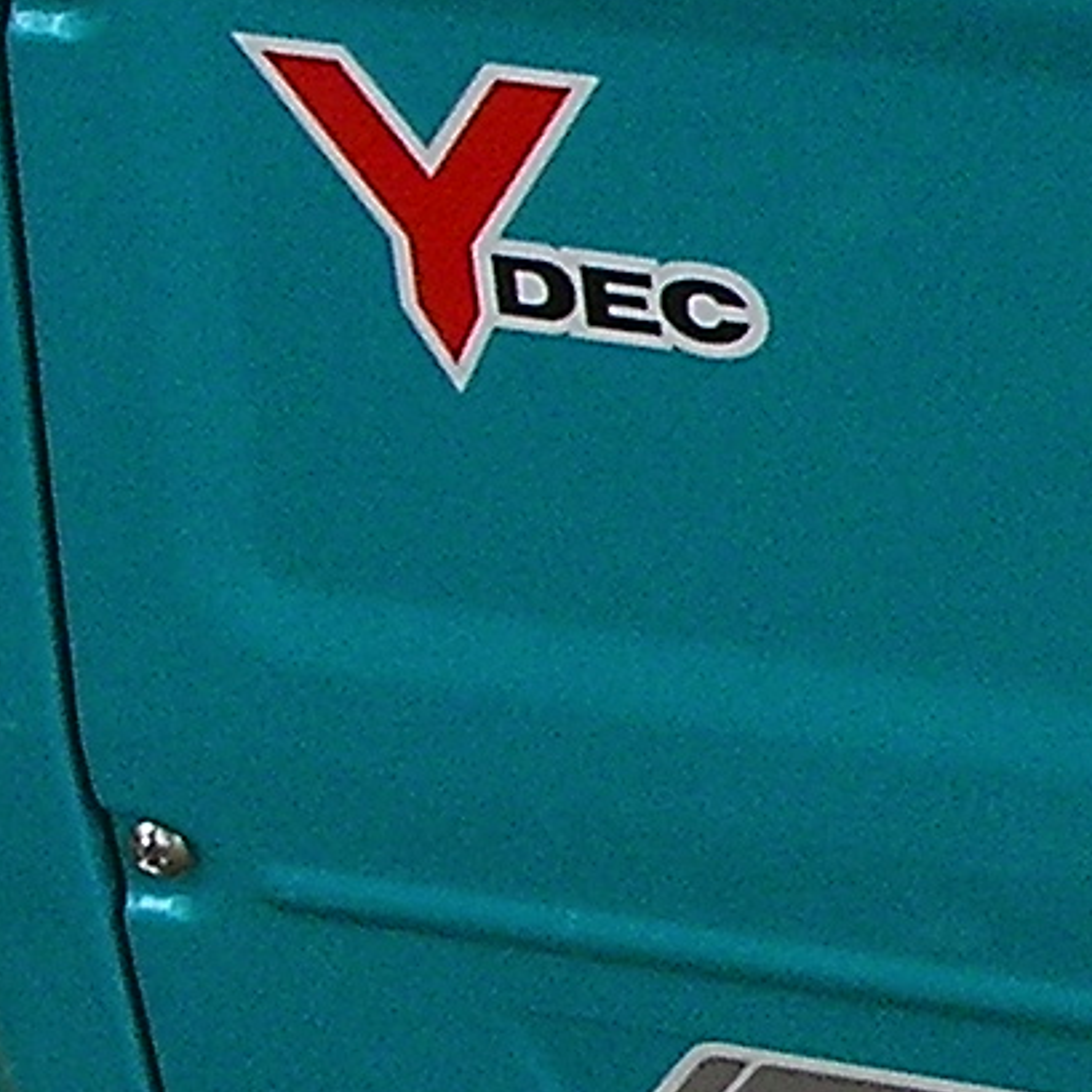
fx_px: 7602
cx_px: 1599
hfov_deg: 8.1
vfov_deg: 8.2
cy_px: 614
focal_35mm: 213
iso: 100
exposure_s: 1/43.3
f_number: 3.5
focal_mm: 6.3
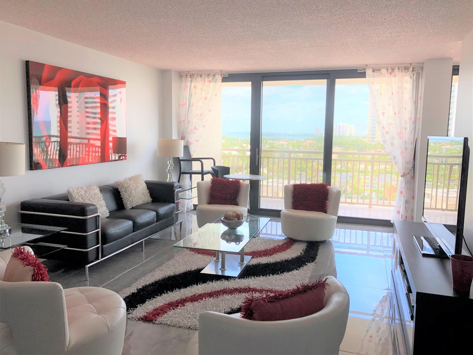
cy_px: 178
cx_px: 236
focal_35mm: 28
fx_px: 383
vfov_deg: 49.7
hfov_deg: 63.4
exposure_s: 1/279
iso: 20
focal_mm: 4
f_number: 1.8
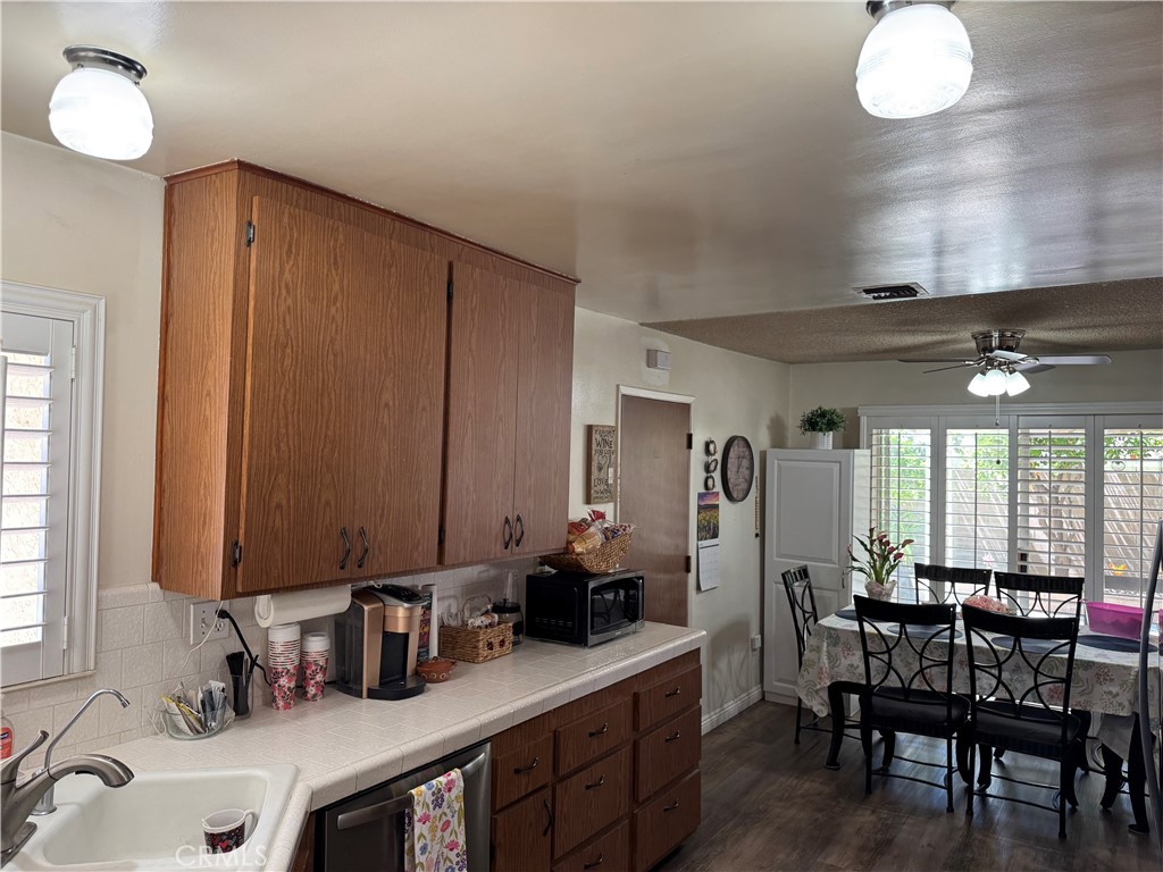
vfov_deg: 56.8
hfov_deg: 71.6
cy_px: 436
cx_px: 582
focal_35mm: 24
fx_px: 806
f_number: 1.78
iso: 200
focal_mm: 6.76
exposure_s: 1/120
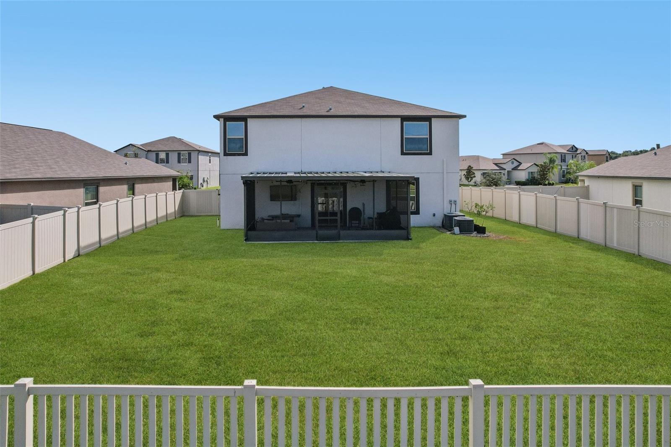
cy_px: 224
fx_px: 410
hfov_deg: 78.6
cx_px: 336
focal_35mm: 22
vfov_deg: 57.2
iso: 160
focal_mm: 8.4
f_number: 2.8
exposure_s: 1/5000
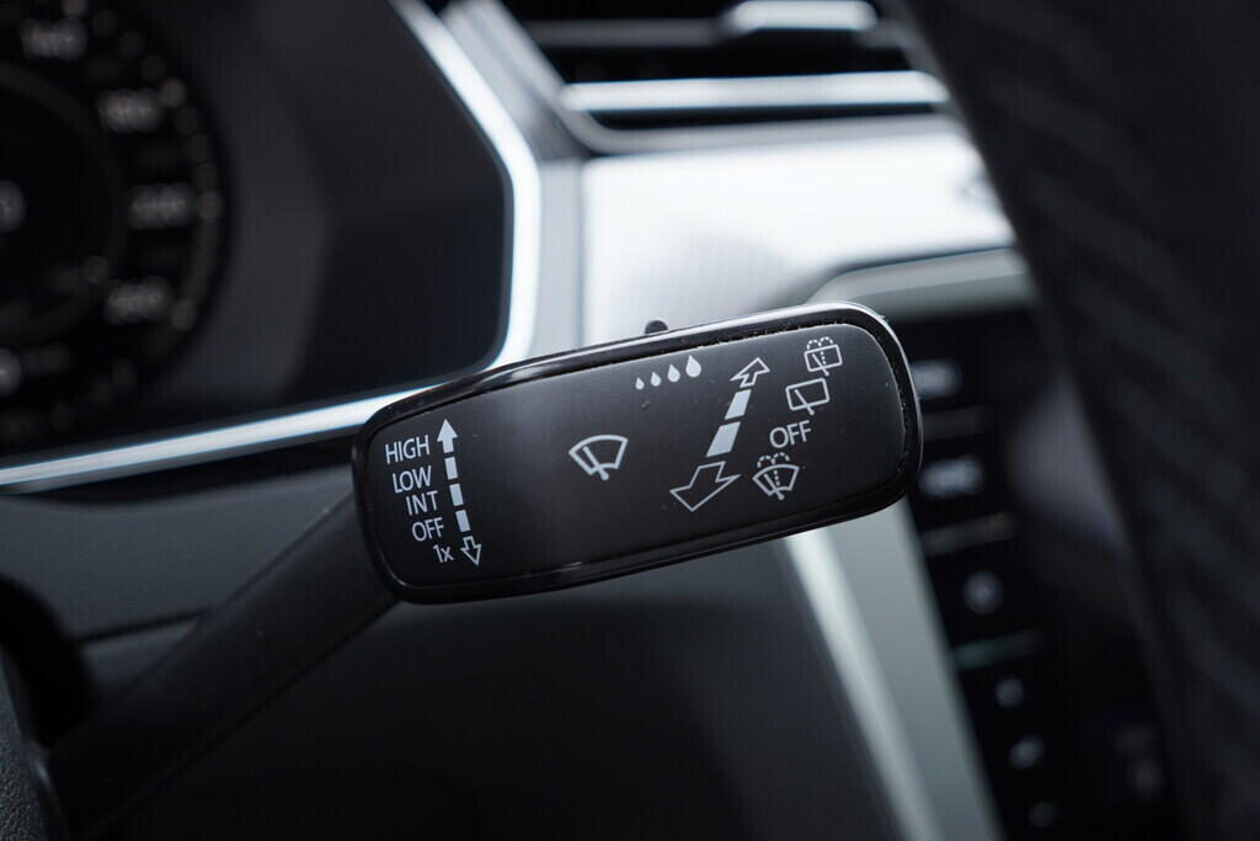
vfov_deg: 36.9
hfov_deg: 53.1
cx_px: 630
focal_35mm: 36
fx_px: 1260
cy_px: 420
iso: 200
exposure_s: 1/40
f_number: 2.8
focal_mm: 24
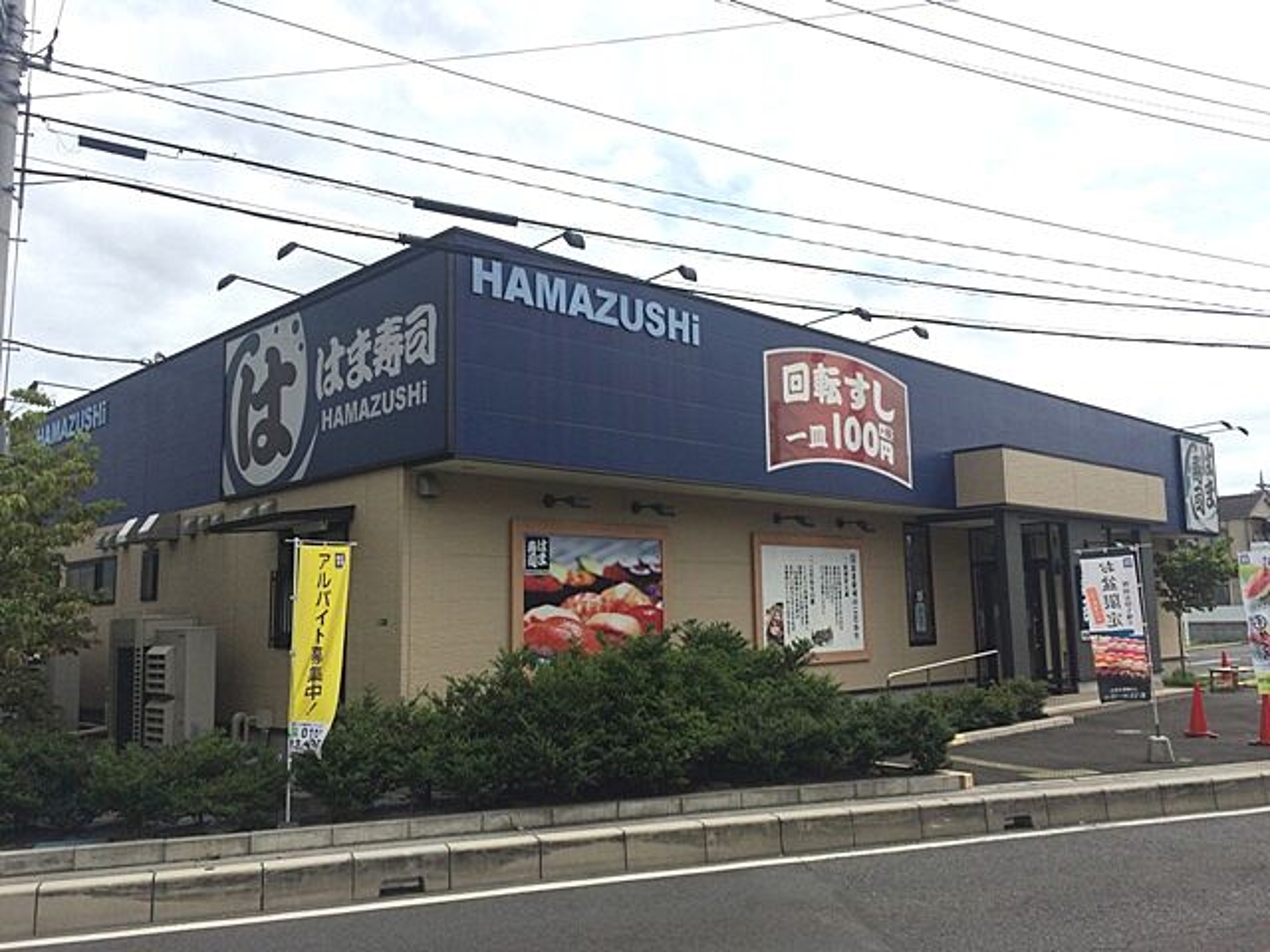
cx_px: 635
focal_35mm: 29
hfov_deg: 61.7
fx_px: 1064
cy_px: 476
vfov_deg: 48.2
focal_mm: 4.15
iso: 32
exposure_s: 1/3165
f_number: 2.2
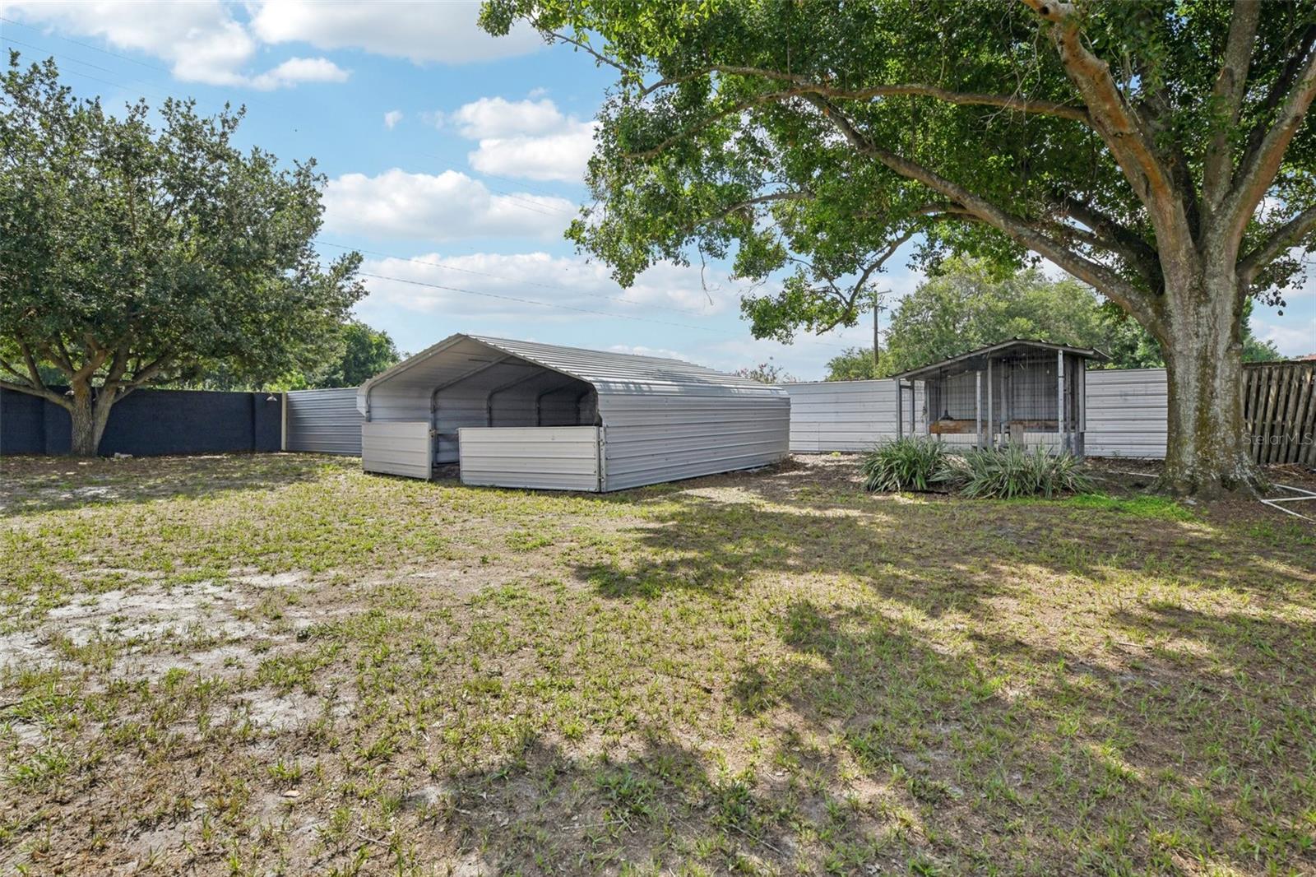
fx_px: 658
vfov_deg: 67.4
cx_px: 658
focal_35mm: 18
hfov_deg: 90.0
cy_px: 438
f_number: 8
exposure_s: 1/800
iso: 400
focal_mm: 18
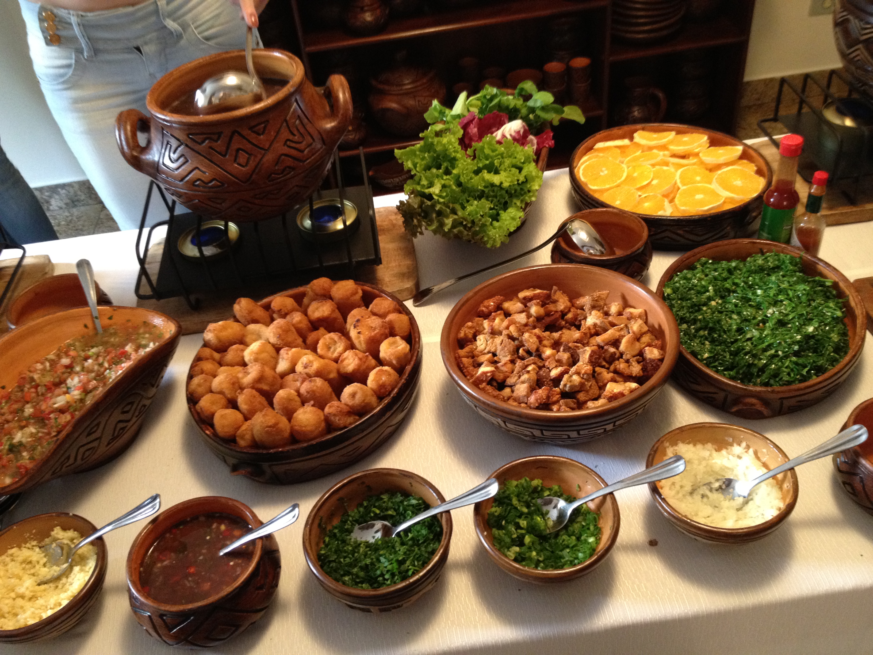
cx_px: 436
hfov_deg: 52.6
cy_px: 328
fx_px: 883
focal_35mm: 35
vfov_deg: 40.7
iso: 250
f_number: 2.4
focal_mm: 4.28
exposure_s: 1/20
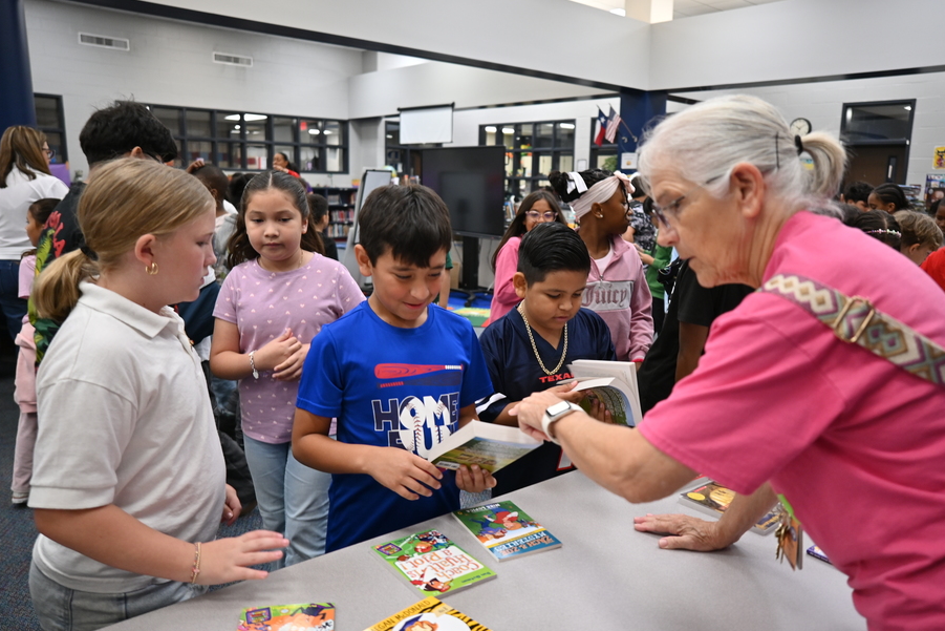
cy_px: 323
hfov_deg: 70.2
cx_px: 513
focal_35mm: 26
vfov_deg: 50.3
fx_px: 671
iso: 320
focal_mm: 15
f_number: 1.7
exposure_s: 1/125
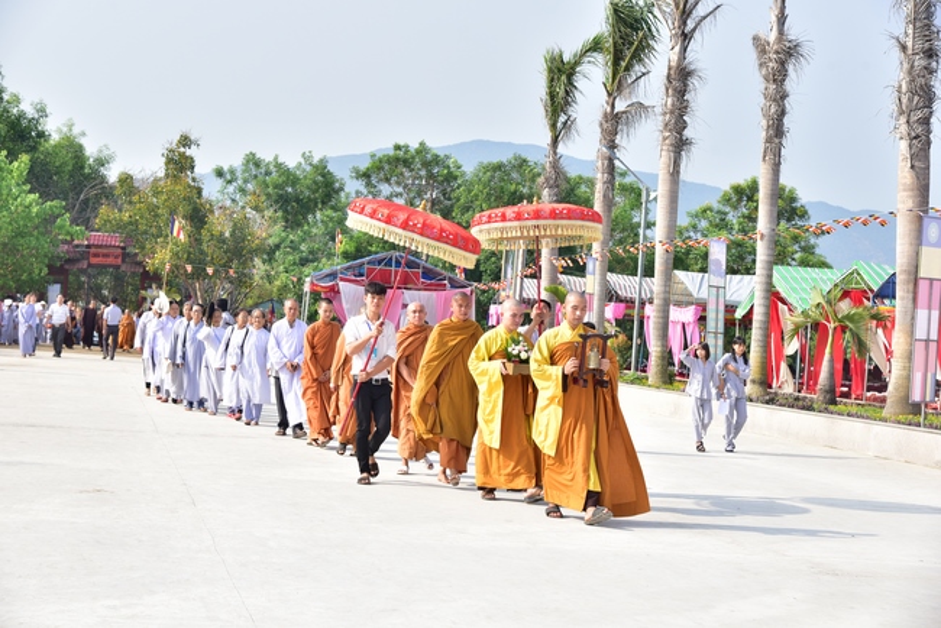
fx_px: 1726
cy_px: 314
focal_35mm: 66
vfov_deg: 20.6
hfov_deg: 30.5
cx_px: 470
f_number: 7.1
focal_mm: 66
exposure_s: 1/320
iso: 200
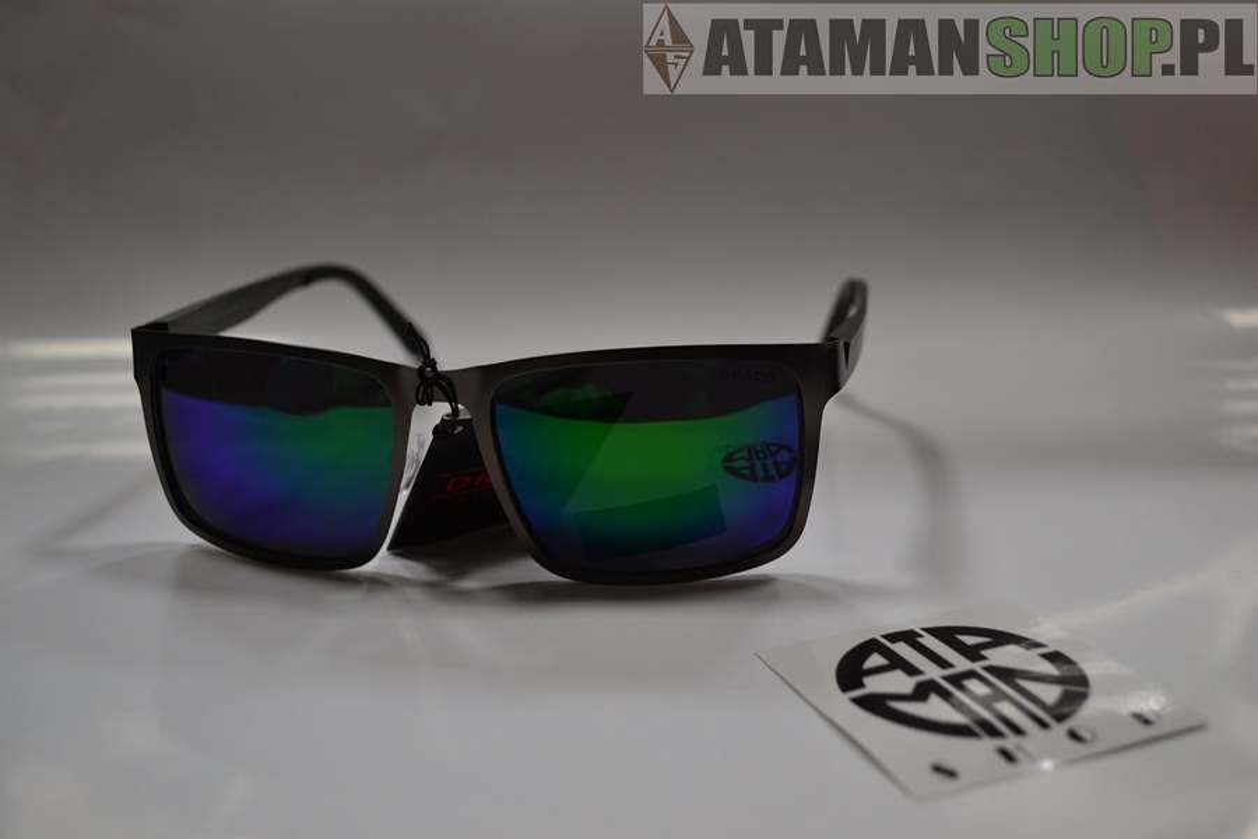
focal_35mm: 44
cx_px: 629
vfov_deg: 30.8
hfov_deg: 45.0
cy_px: 420
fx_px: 1520
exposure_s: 1/40
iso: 400
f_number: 4.5
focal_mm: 29
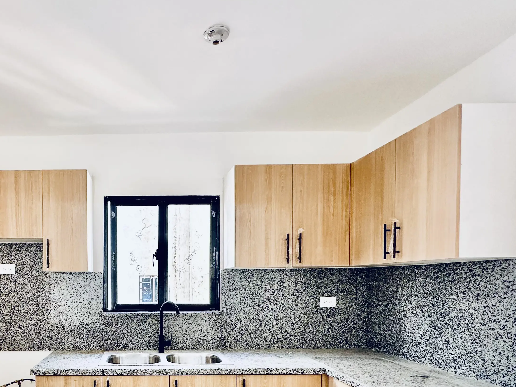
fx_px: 388
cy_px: 296
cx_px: 135
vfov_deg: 50.6
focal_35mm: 26
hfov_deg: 63.7
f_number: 2.2
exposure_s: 1/99
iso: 200
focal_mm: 2.22
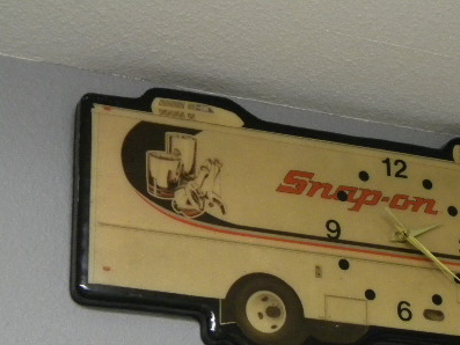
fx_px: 1436
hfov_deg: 18.0
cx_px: 367
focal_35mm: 108
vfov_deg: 13.7
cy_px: 271
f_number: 4.3
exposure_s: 1/11.4
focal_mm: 12.2
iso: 400
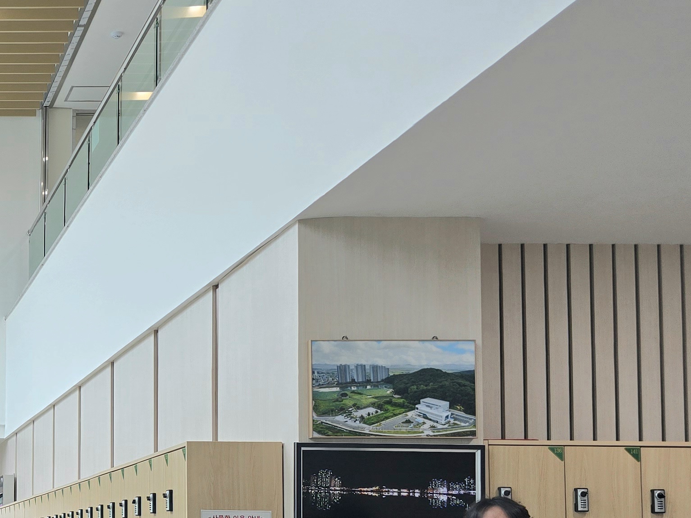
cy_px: 473
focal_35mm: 60
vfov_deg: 23.7
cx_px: -202
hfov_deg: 27.1
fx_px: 1198
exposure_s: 1/120
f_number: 1.7
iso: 25
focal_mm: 6.3
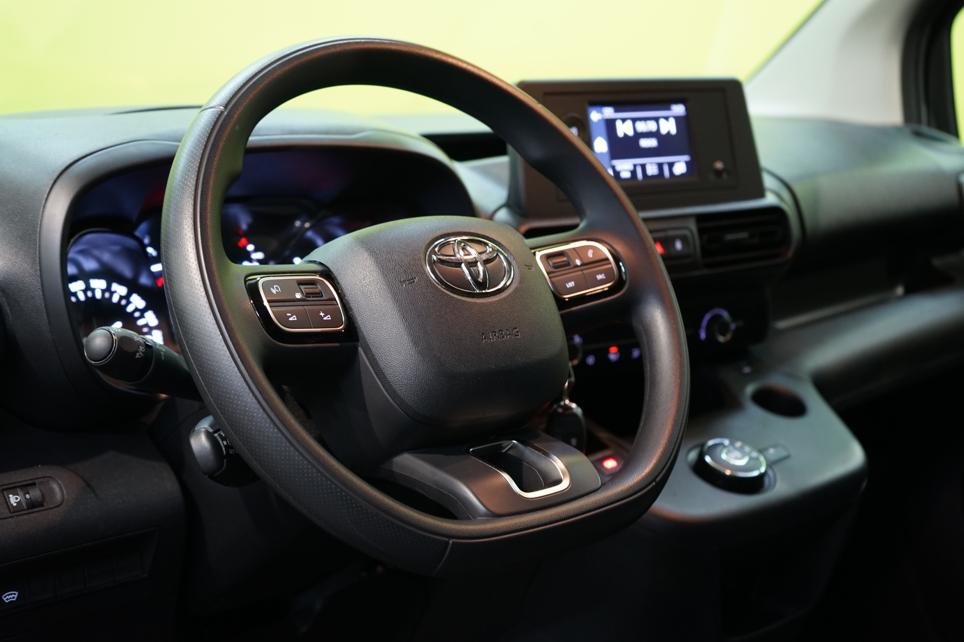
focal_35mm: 46
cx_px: 482
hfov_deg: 42.7
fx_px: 1232
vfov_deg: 29.2
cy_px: 321
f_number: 4.5
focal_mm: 46
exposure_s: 1/15
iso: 1250
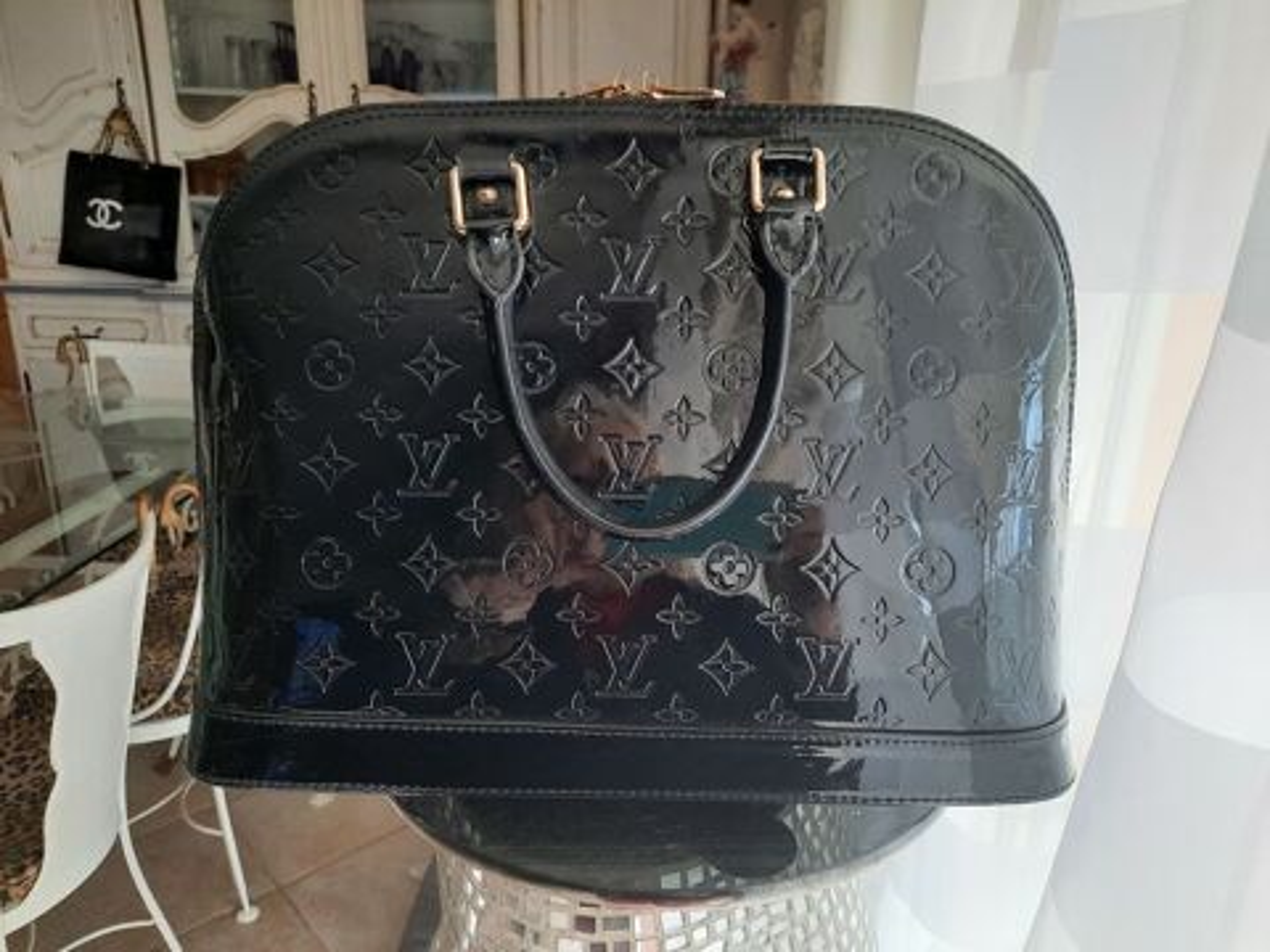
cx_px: 635
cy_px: 476
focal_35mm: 25
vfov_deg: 54.9
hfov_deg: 69.4
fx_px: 917
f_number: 2
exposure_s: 1/50
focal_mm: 4.6
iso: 200
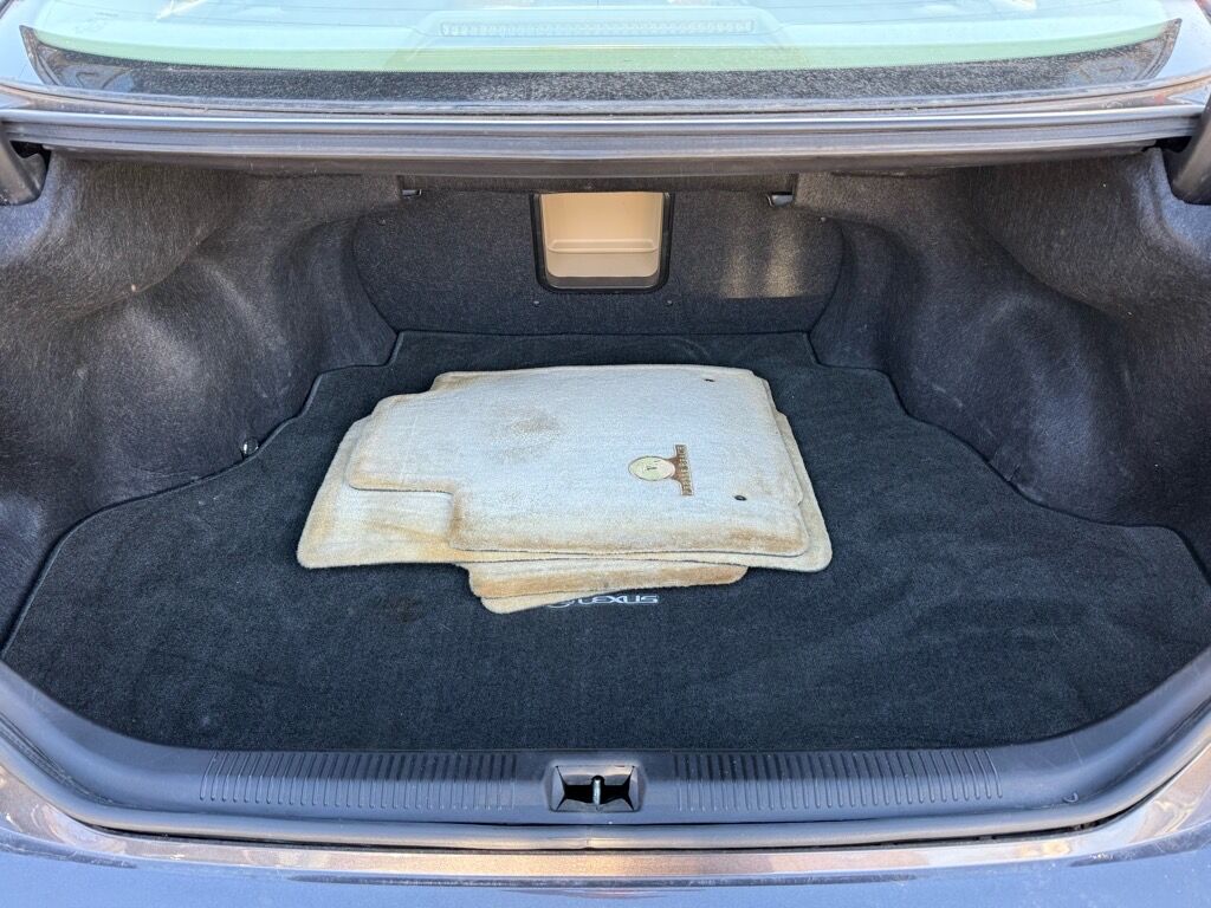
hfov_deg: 71.6
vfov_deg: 56.8
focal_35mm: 24
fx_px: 840
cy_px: 454
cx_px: 606
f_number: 1.78
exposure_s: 1/121
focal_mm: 6.76
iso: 125
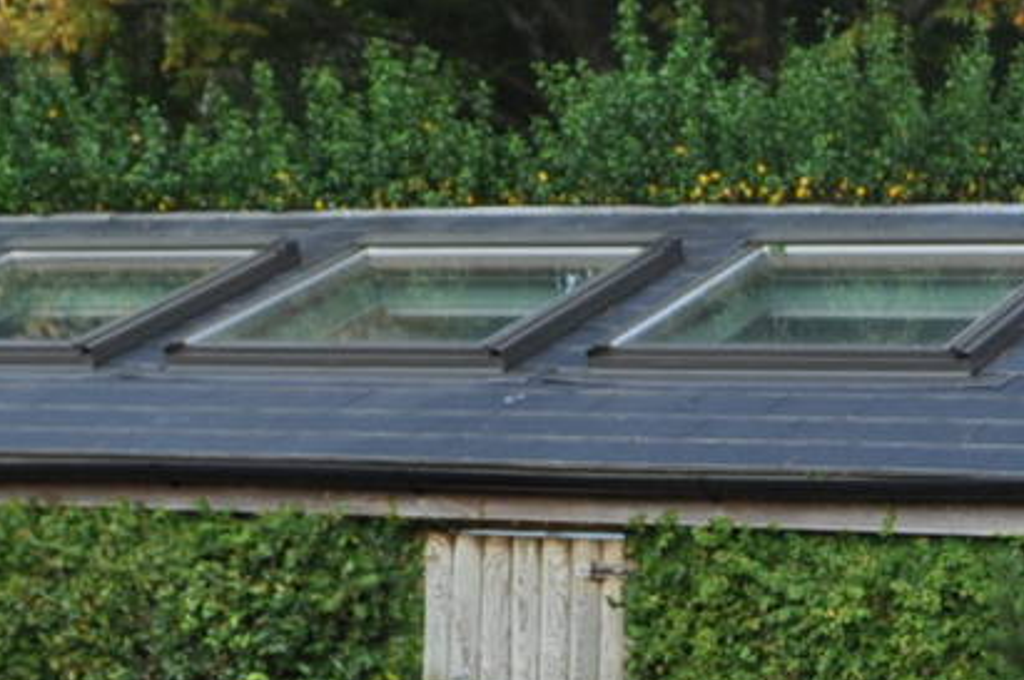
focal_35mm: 105
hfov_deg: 19.0
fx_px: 2983
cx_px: 987
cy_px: 943
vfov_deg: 12.5
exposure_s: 1/125
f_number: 9
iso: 200
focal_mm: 18
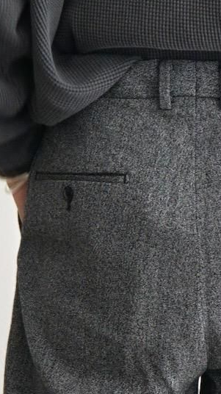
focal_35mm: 197
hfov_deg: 6.1
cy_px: 503
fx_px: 2055
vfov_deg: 10.7
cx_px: 177
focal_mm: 56
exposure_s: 1/60
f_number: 5
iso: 500
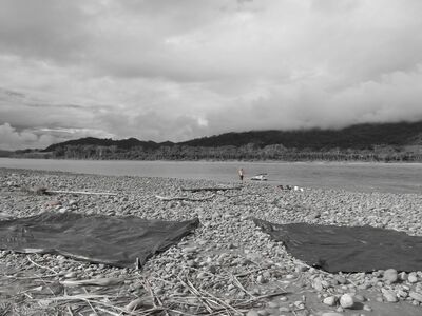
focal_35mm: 25
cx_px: 211
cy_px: 158
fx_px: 305
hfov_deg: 69.4
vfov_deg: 54.9
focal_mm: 4.5
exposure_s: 1/640
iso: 160
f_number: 7
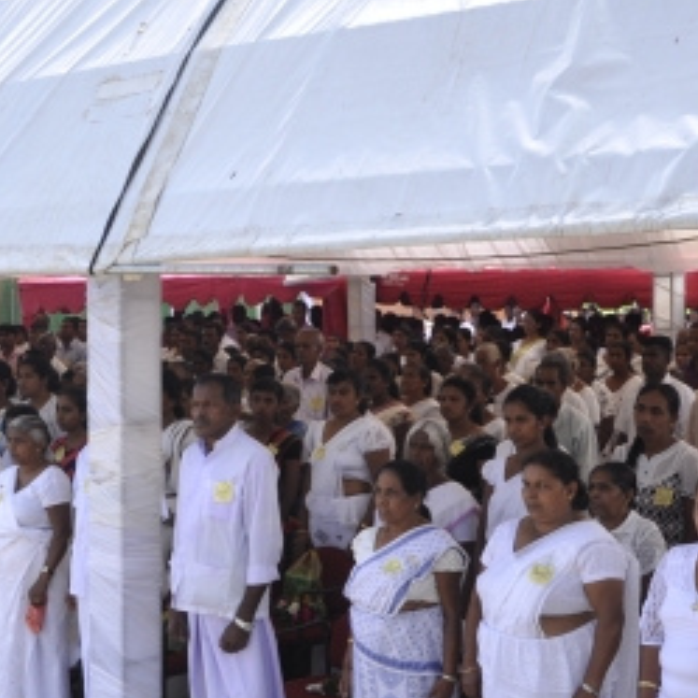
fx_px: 1715
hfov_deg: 22.7
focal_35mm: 75
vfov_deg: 22.7
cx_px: 146
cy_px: 561
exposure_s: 1/160
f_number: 8
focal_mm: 21
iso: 250
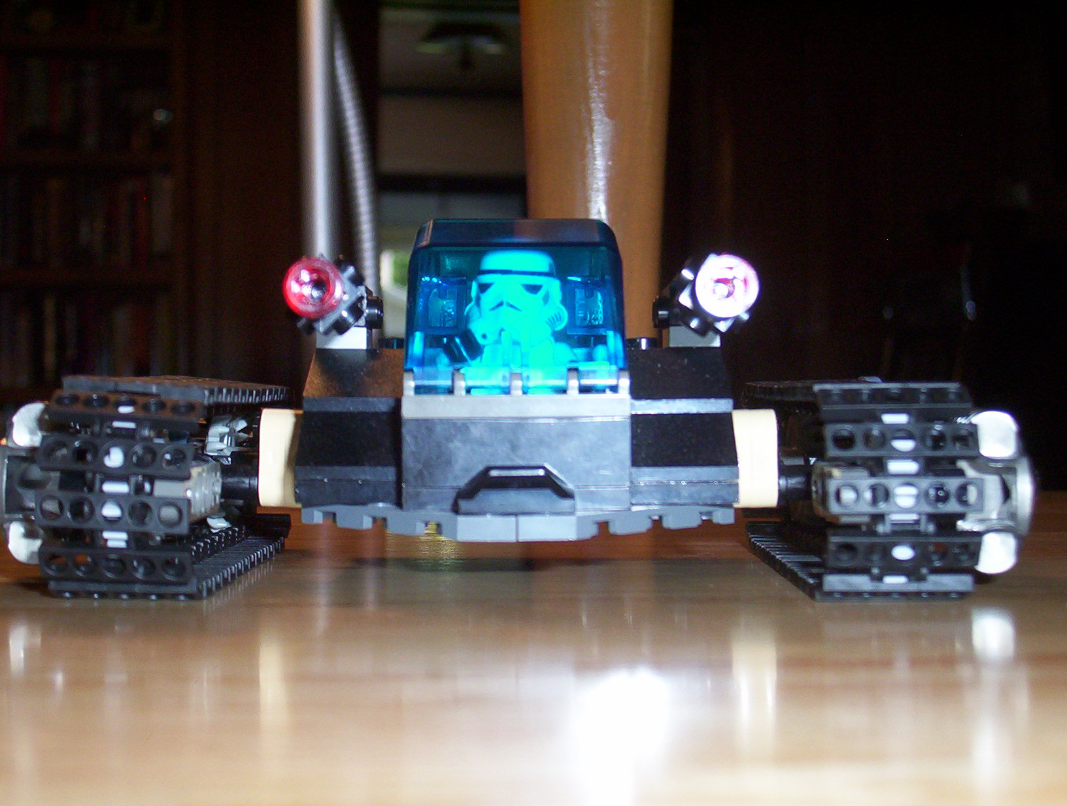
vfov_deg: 22.3
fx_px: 2039
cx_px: 534
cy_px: 403
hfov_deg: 29.3
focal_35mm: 66
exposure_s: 1/80.5
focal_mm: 8.74
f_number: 3.26
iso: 140
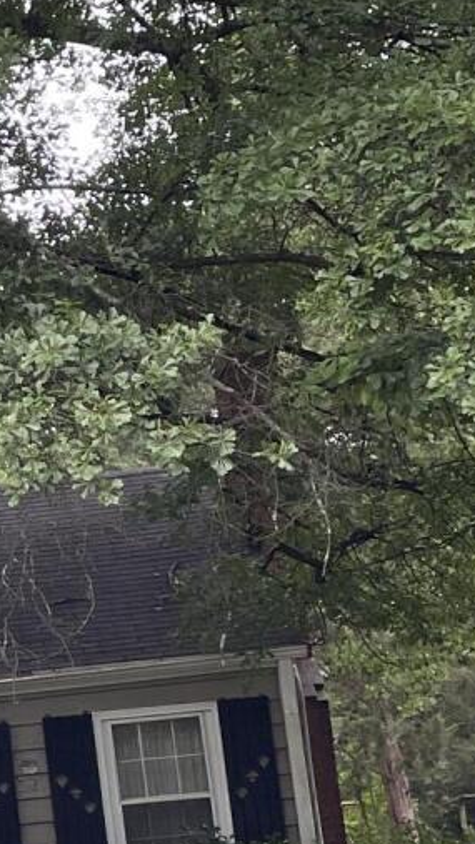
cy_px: 614
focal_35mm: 112
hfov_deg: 9.9
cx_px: -518
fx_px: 2505
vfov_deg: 19.0
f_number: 1.6
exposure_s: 1/121
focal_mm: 4.2
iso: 80
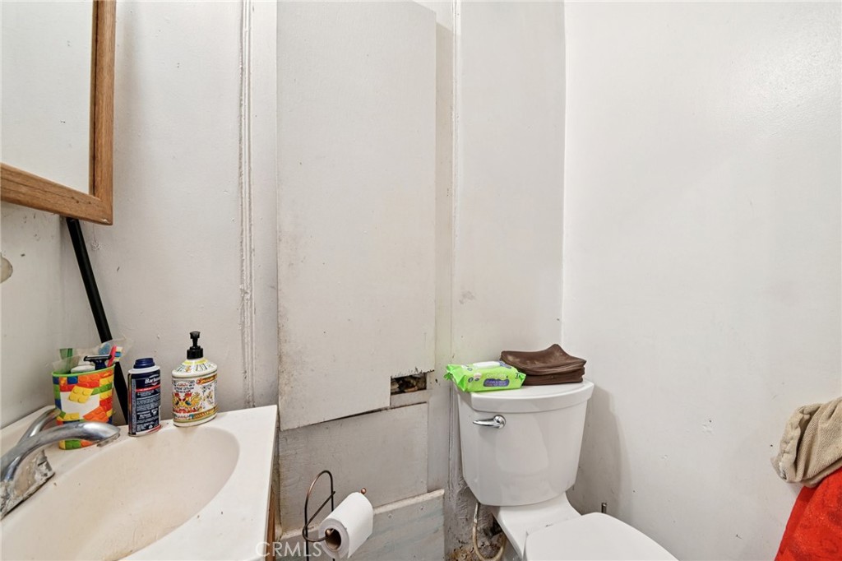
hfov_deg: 112.6
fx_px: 281
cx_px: 421
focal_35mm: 12
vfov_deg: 90.0
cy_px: 280
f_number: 8
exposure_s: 1/2
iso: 250
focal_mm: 12
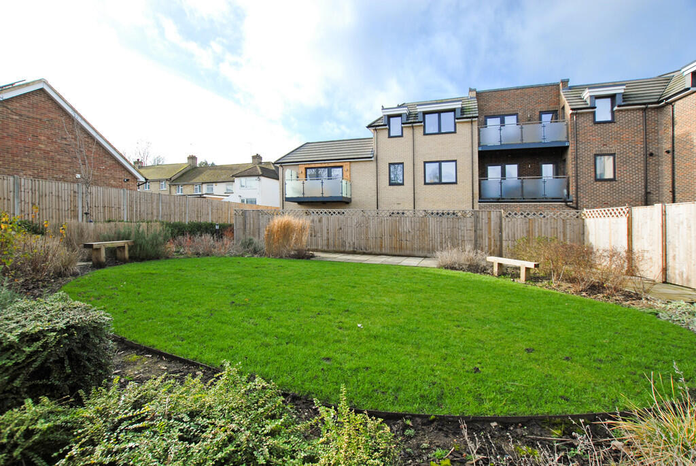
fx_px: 290
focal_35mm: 15
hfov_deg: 100.3
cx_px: 348
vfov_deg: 77.5
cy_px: 233
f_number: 5
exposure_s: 1/500
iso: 250
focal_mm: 10
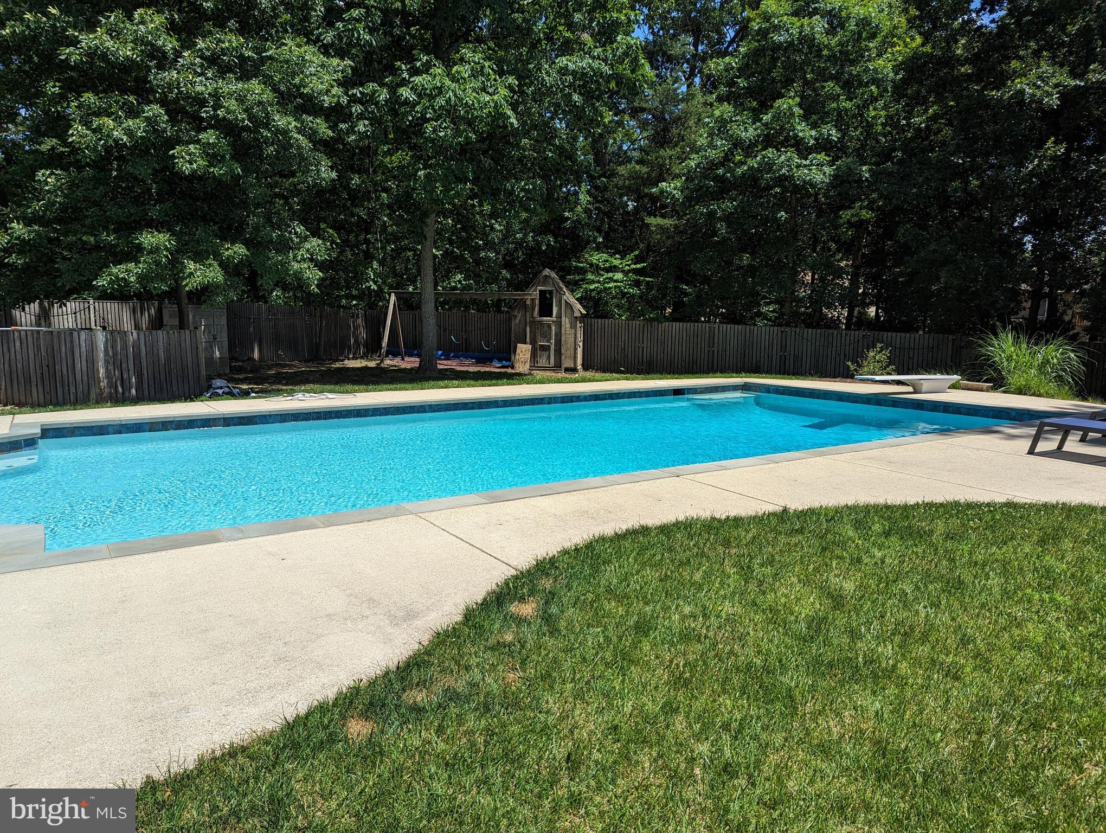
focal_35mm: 24
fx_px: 768
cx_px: 553
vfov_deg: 56.9
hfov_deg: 71.5
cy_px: 416
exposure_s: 1/2463
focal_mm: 6.81
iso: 52
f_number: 1.85
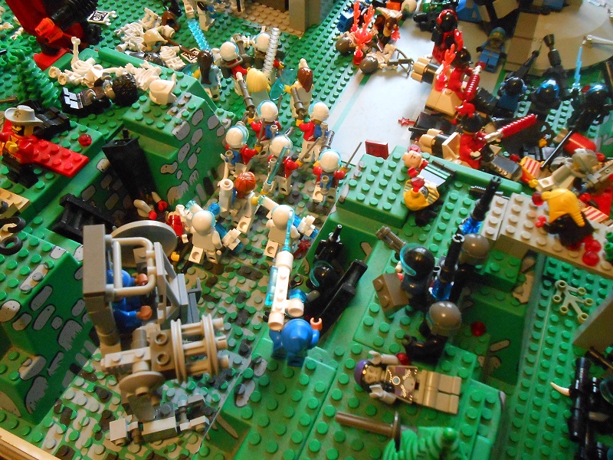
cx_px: 306
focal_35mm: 30
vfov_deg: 46.8
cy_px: 230
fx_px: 531
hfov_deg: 60.0
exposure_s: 1/8
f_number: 3.8
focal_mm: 5.3
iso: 800
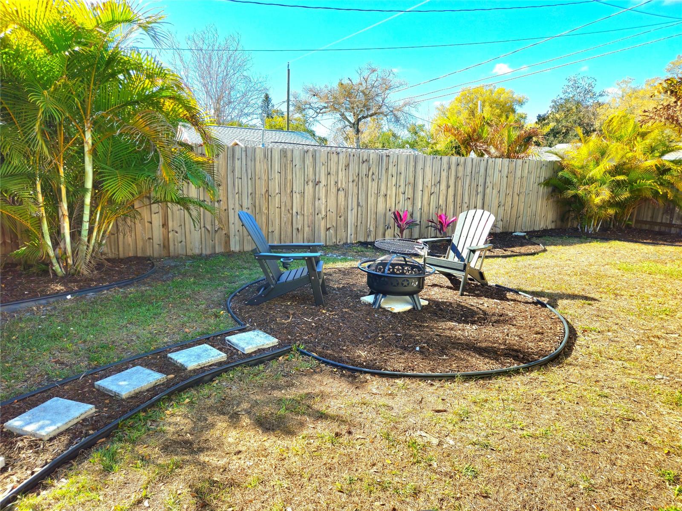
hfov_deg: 73.9
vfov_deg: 58.9
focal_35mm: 23
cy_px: 256
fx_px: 453
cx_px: 341
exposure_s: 1/625
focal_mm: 5.4
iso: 25
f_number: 1.8
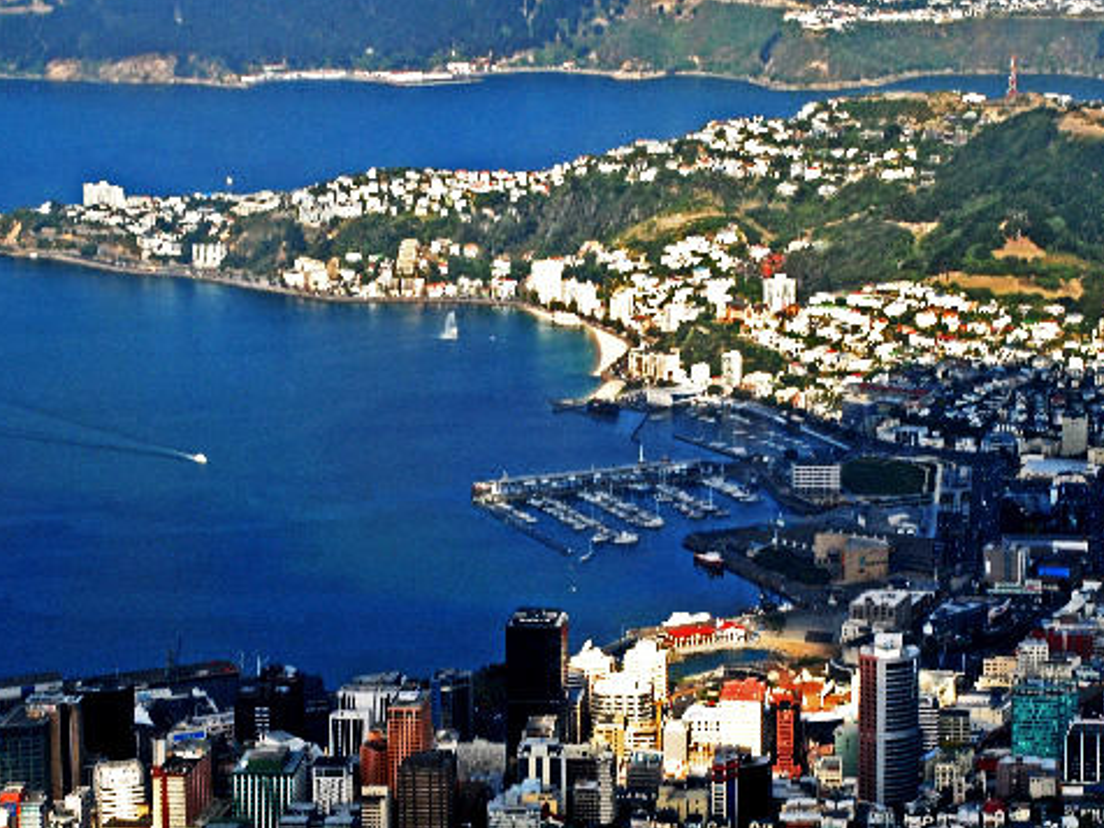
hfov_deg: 17.6
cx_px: 622
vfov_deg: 13.2
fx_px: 3572
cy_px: 554
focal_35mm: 112
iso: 200
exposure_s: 1/160
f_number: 10
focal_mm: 50
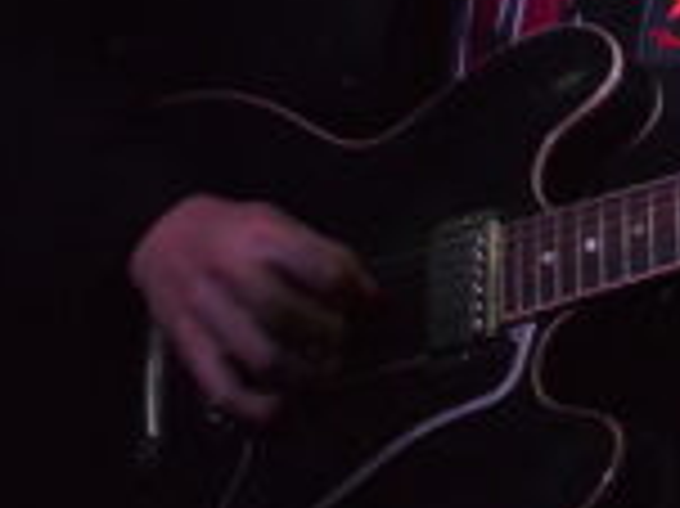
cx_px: 867
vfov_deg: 8.3
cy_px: 119
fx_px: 3514
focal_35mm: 179
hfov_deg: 10.8
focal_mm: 32
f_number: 4.8
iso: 3200
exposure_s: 1/80
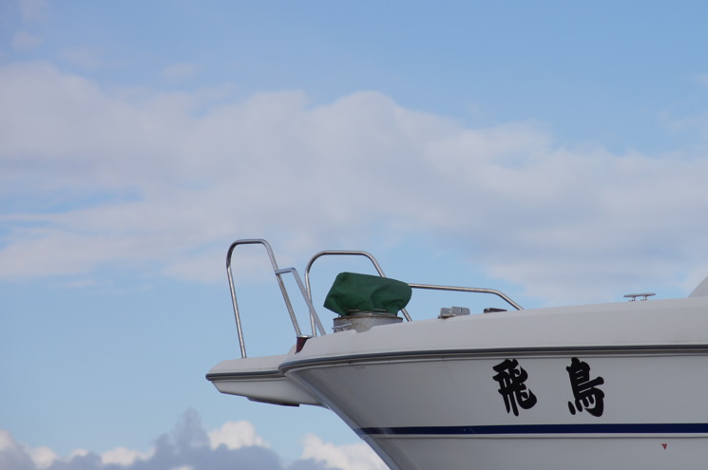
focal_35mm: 165
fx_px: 3241
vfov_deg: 8.3
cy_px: 227
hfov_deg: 12.5
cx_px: 428
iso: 100
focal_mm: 80
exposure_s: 1/1250
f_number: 4.5
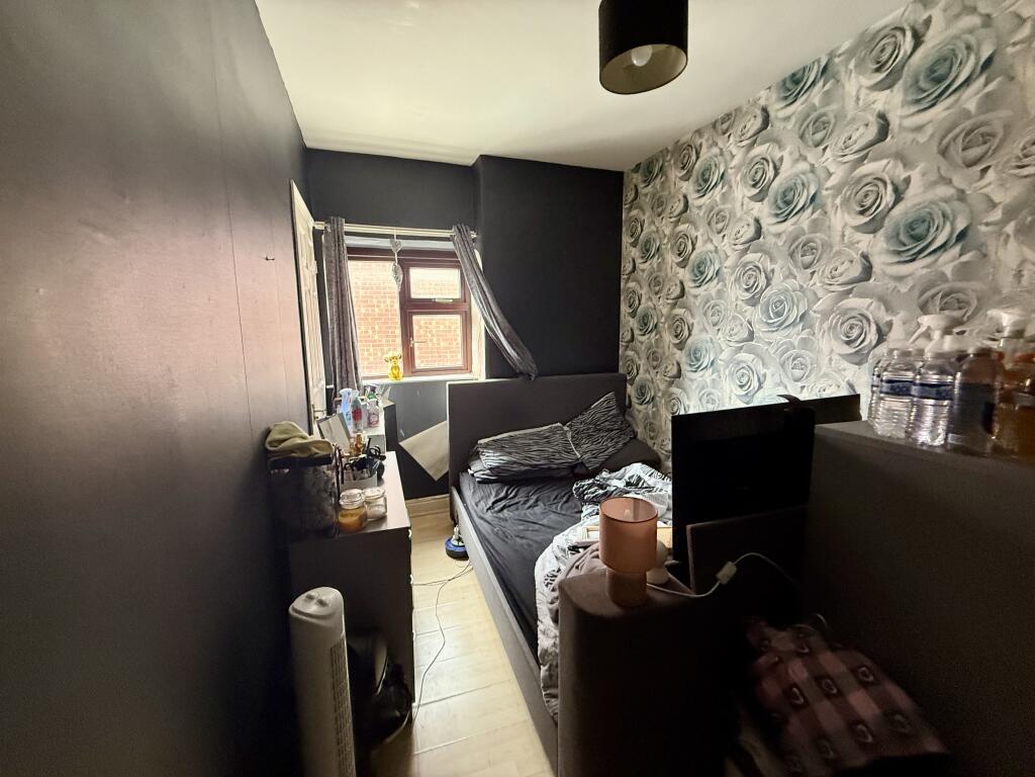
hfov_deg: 102.1
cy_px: 388
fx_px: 419
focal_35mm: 14
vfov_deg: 85.7
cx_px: 518
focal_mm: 2.22
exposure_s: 1/60
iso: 400
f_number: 2.2
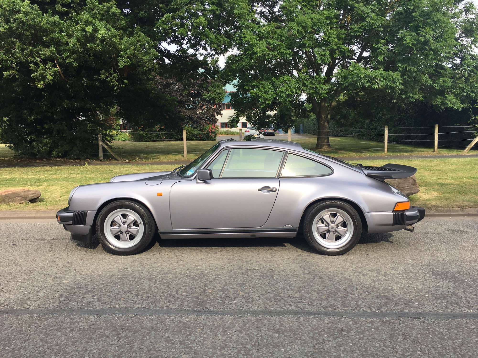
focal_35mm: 29
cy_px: 179
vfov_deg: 48.2
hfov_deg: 61.7
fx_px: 400
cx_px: 239
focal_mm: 4.15
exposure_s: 1/641
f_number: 2.2
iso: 25
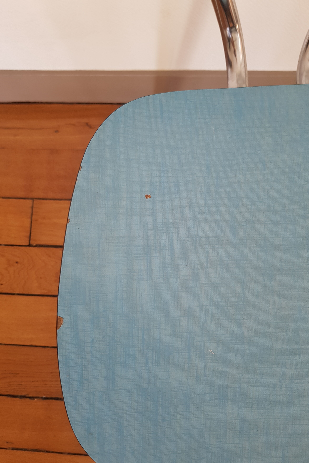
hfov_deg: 46.4
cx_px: 165
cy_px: 236
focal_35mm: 28
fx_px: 360
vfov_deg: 65.5
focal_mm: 4.2
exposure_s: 1/50
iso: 64
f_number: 1.7
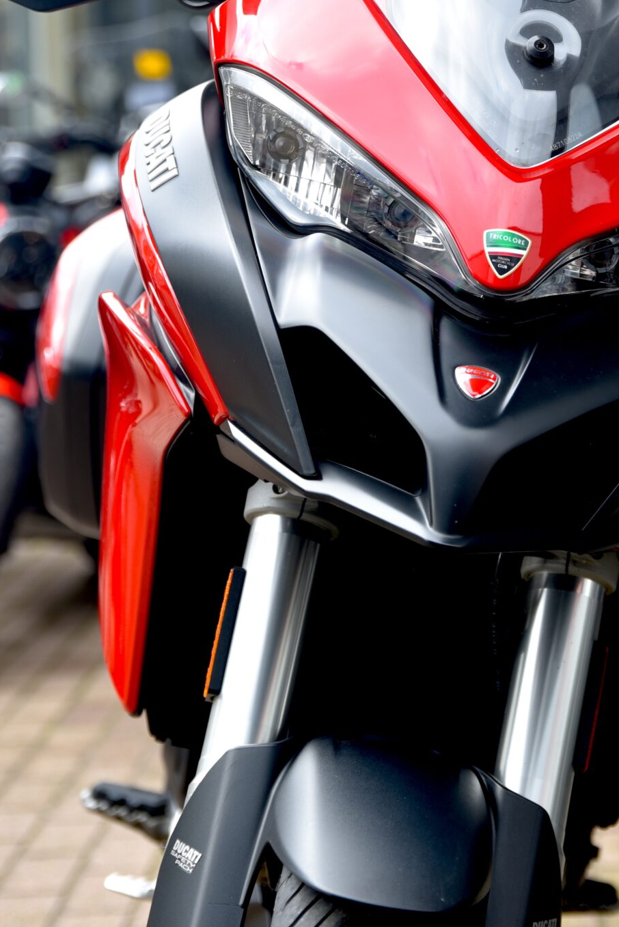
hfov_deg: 11.7
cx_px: 523
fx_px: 3014
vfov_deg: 17.5
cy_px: 469
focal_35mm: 117
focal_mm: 62
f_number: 3.2
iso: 100
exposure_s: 1/60
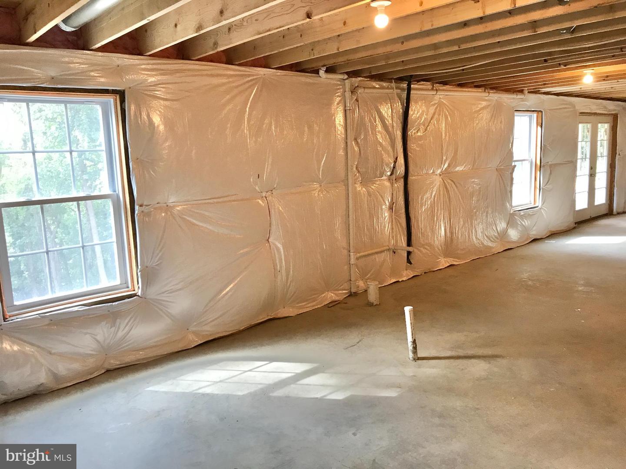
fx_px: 506
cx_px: 313
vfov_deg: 49.7
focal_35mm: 28
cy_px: 234
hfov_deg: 63.4
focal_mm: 3.99
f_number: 1.8
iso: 32
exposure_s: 1/30
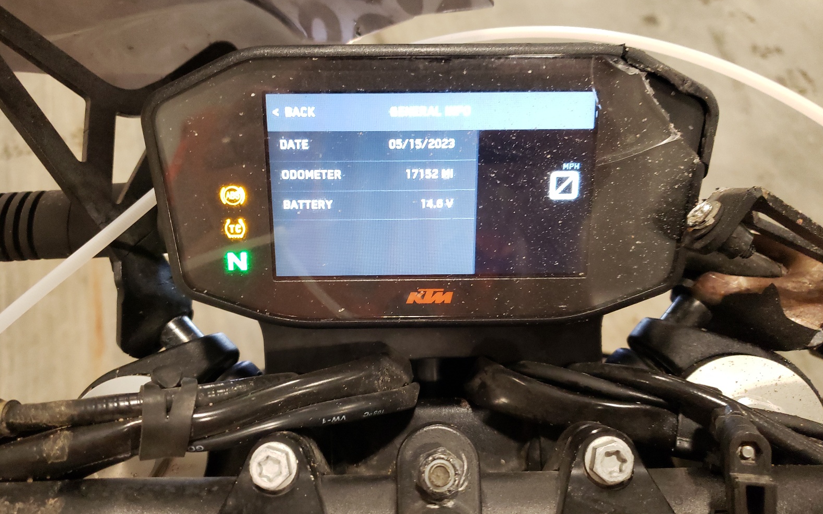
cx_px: 409
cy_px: 273
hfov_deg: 66.5
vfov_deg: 44.5
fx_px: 628
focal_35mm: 28
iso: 320
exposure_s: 1/30
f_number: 1.5
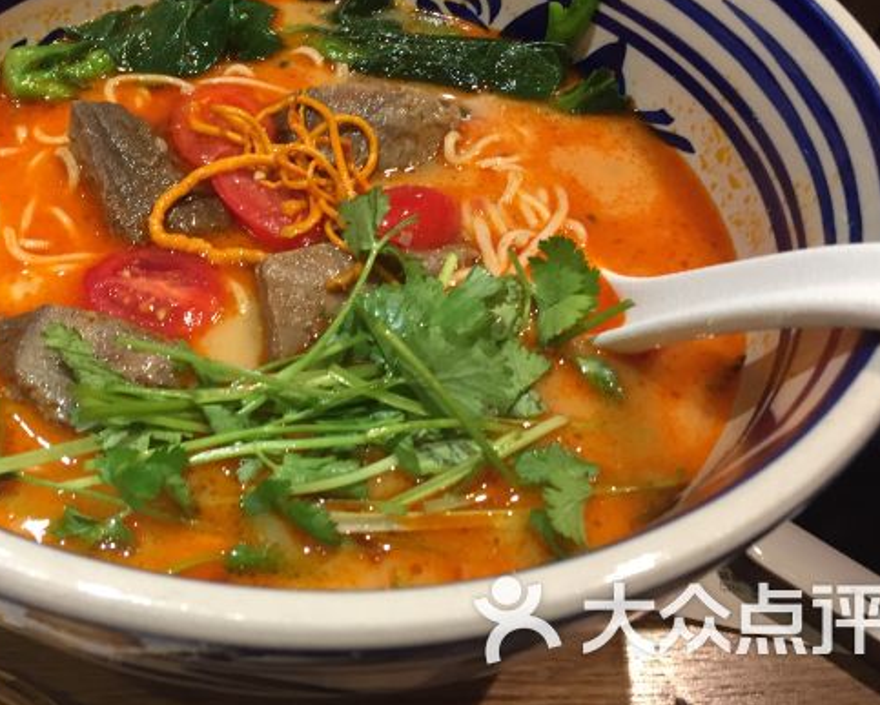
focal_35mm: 41
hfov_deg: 44.1
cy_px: 236
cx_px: 293
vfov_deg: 36.2
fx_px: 1068
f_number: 2.2
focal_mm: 4.15
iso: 100
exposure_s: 1/33
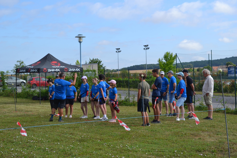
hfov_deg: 28.1
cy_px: 79
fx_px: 474
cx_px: 118
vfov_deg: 18.9
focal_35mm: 72
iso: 100
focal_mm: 48
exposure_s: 1/250
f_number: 8
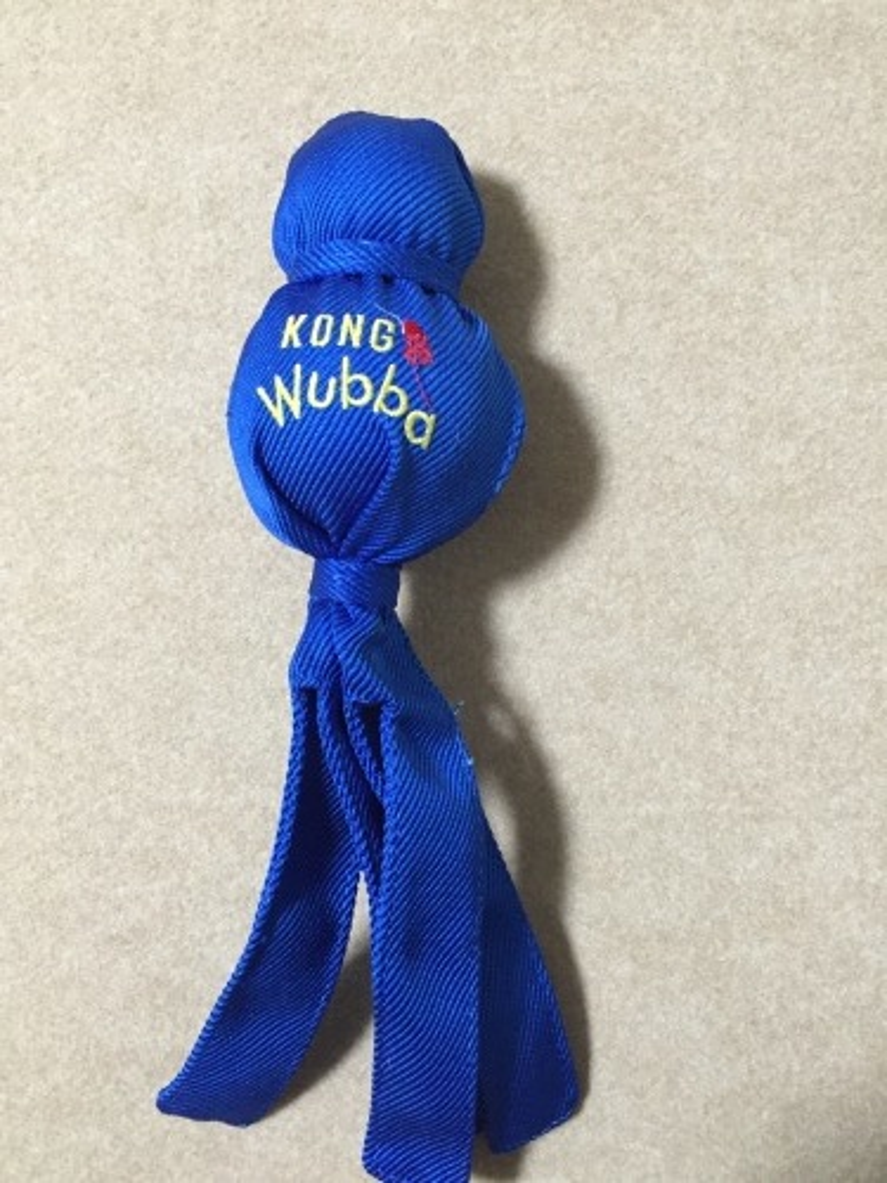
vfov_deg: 61.7
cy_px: 592
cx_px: 444
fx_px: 991
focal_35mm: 29
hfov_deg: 48.2
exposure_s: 1/24
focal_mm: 4.15
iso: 250
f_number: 2.2
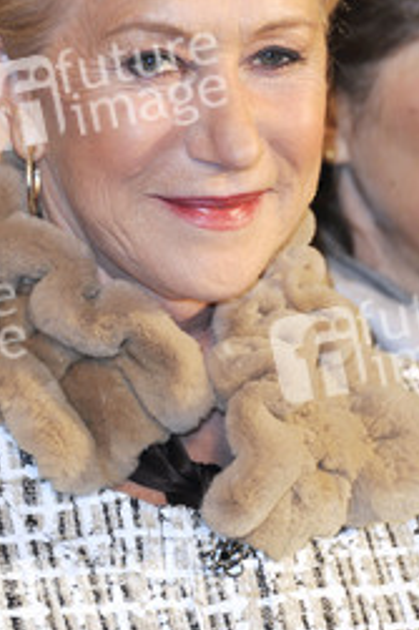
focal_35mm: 399
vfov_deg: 5.2
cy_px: 218
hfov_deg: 3.4
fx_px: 6975
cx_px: 171
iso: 1250
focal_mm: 250
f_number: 5.6
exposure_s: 1/160
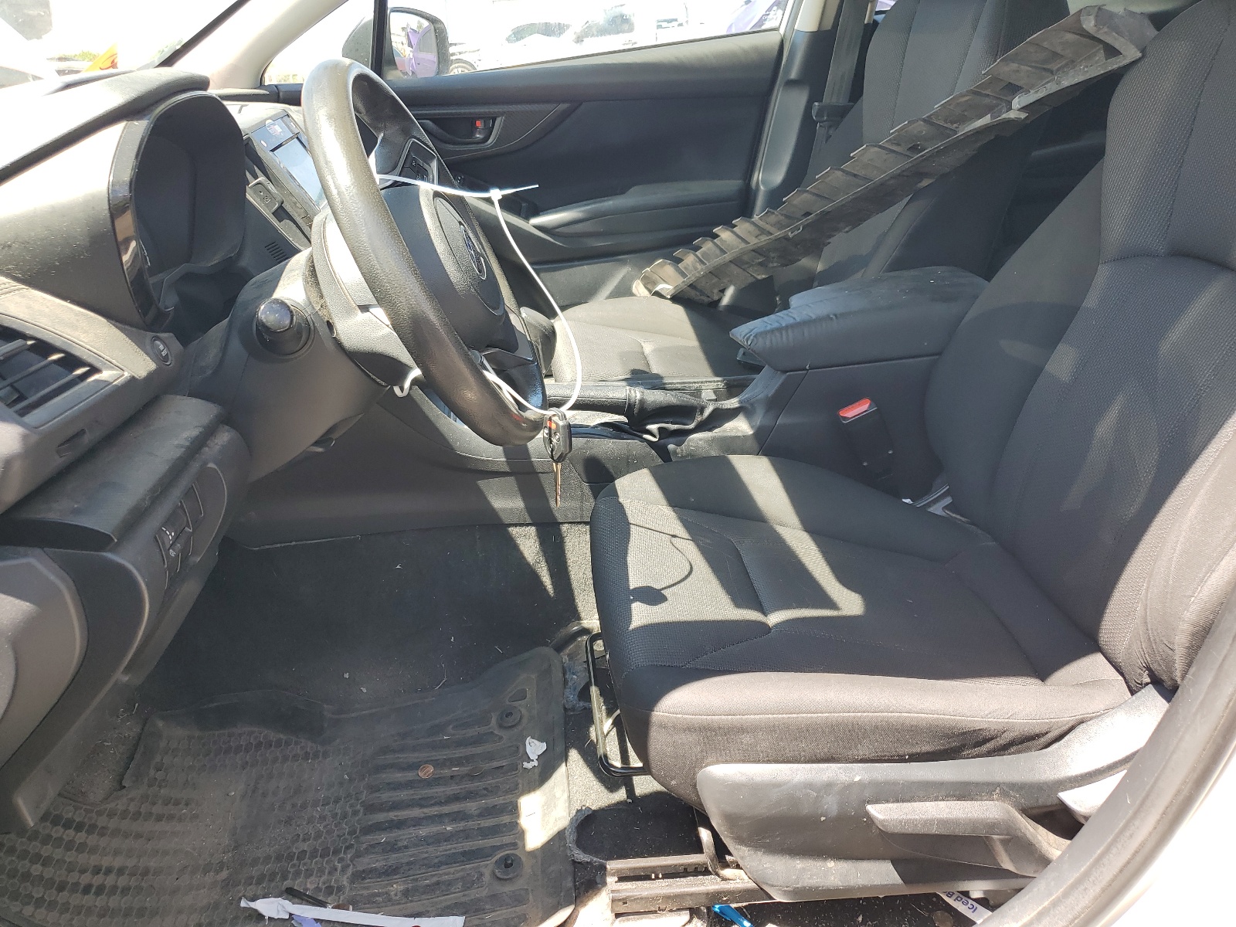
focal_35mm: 26
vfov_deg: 53.1
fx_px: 928
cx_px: 618
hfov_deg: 67.3
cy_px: 464
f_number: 1.5
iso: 50
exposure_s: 1/263
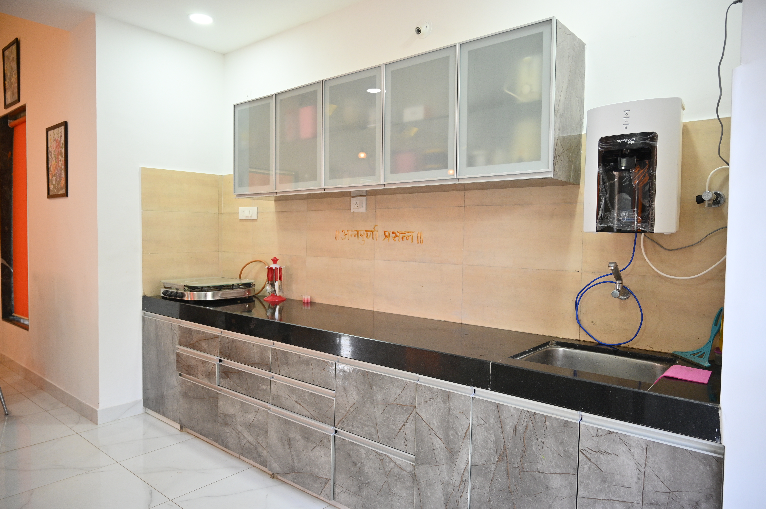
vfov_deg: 53.1
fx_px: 510
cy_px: 254
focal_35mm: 24
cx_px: 383
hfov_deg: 73.8
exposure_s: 1/100
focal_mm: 24
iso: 1000
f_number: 4
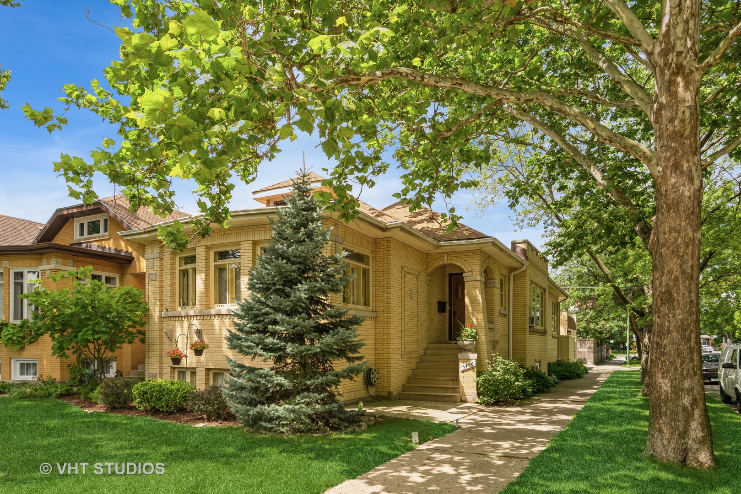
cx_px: 370
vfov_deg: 53.2
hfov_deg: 73.7
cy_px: 247
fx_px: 494
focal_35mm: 24
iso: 200
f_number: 8
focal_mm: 24
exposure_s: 1/200
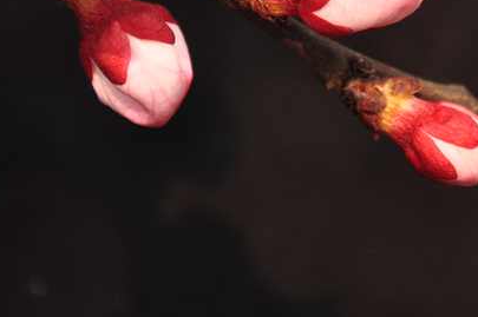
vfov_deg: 3.4
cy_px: -29
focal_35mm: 400
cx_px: 276
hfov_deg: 5.2
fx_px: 5308
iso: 200
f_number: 5.6
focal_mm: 105
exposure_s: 1/400
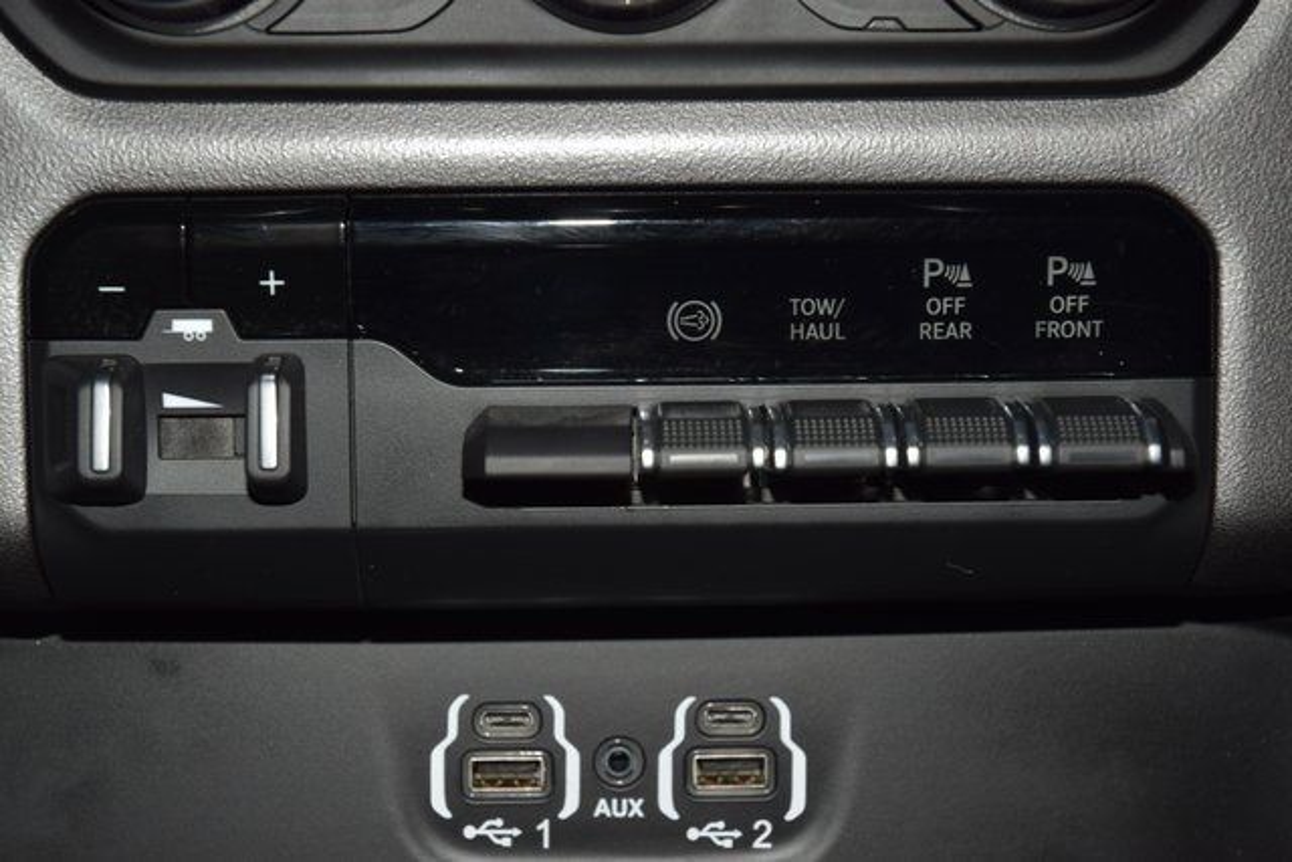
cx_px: 646
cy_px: 431
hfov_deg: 27.0
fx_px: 2692
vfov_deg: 18.2
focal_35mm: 75
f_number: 8
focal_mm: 50
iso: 100
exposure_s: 1/60
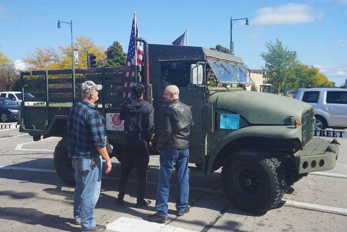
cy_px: 116
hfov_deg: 53.1
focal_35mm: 36
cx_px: 174
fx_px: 347
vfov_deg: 36.9
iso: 100
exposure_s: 1/125
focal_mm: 24
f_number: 11
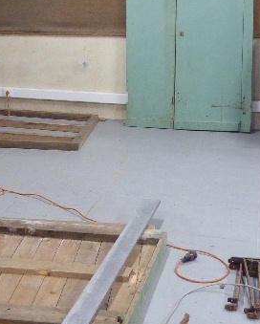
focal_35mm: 64
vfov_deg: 29.3
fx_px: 614
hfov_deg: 23.6
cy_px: 107
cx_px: 64
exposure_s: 1/30
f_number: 2.8
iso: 400
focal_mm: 4.5
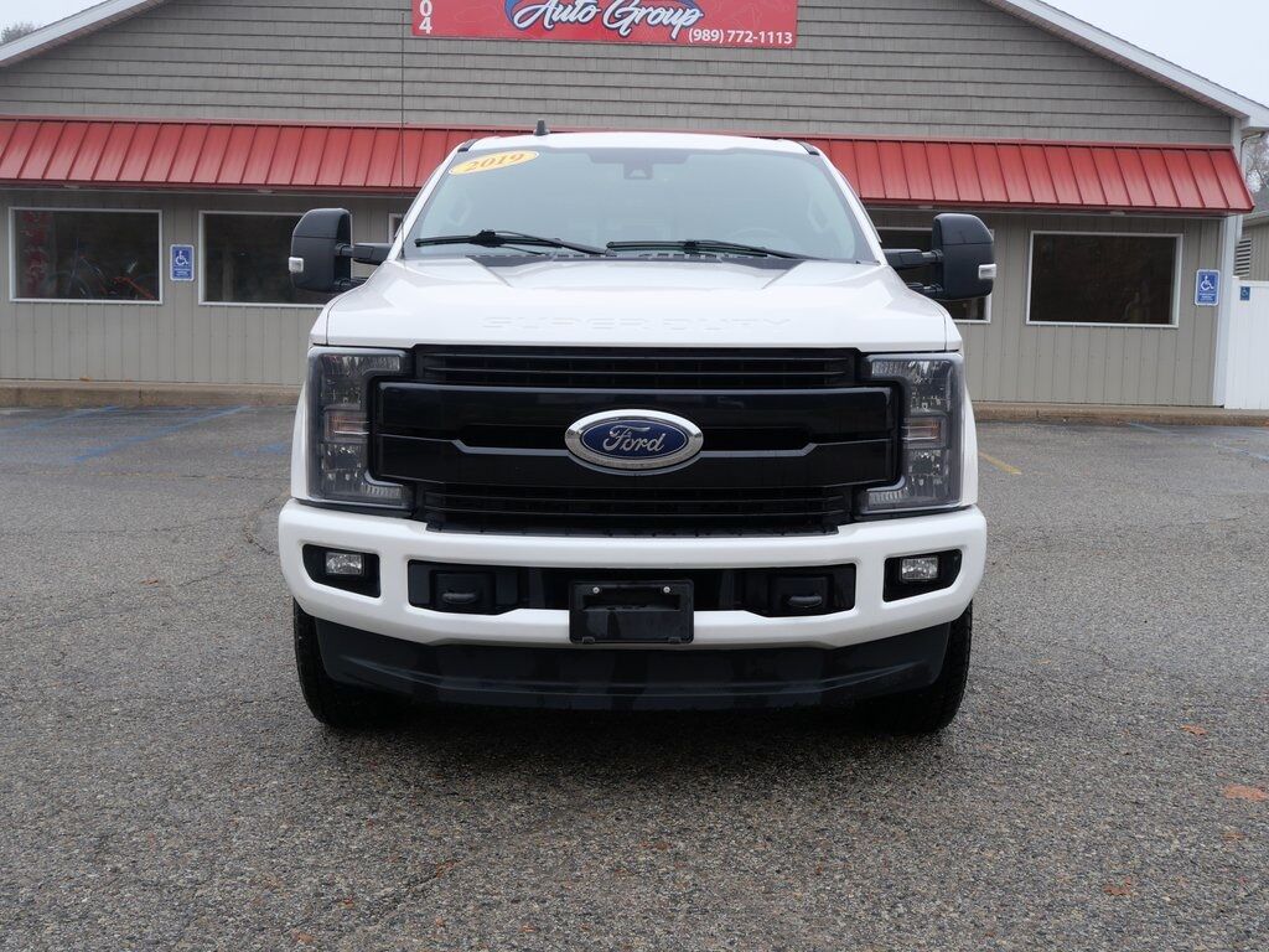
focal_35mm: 40
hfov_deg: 46.8
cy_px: 476
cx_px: 634
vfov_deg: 36.0
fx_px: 1466
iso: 200
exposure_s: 1/125
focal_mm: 20
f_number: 5
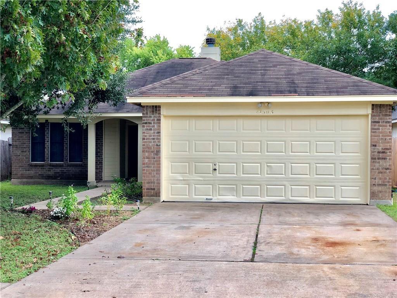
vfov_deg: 28.0
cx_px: 198
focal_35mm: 52
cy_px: 149
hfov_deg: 36.8
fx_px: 596
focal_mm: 6
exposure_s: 1/120
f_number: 2.4
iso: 20
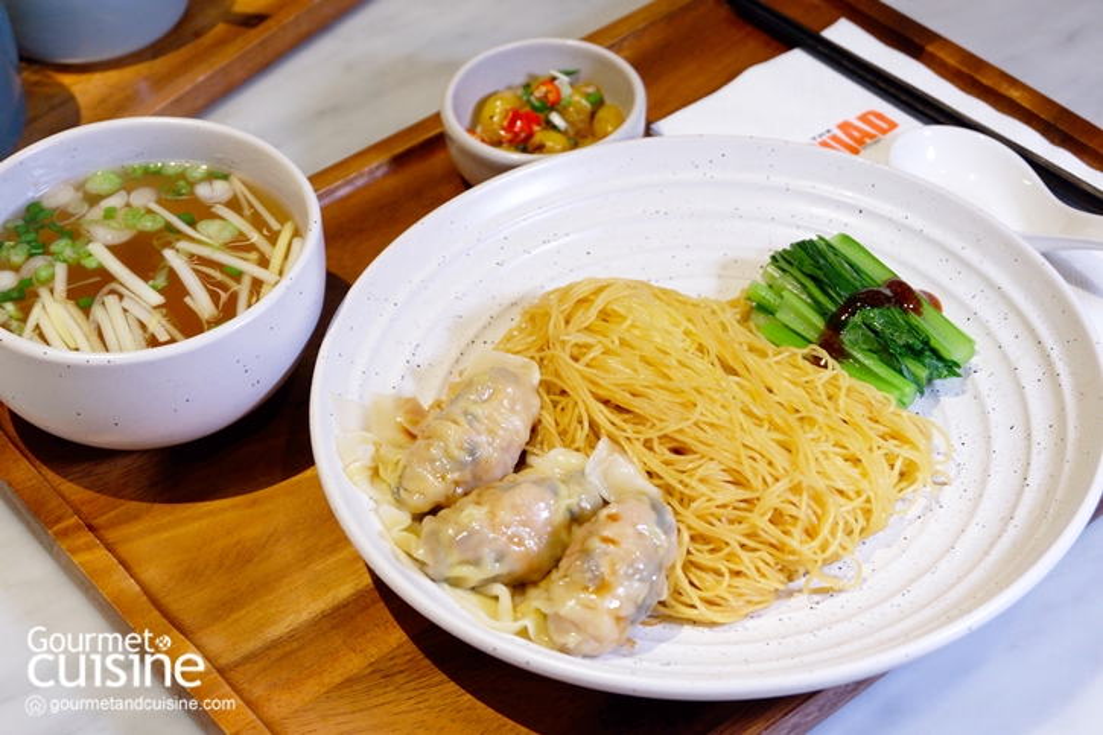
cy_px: 368
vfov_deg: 19.7
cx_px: 552
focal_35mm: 69
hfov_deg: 29.2
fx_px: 2113
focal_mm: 46.7
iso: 800
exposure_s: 1/52
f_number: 5.6
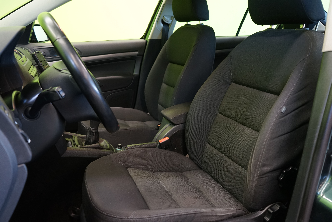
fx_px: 267
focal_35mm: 29
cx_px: 166
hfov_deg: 63.7
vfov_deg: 45.0
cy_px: 111
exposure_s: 1/20
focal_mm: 29
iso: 1600
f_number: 5
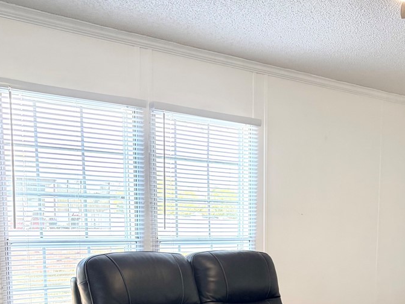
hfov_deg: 30.9
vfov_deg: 22.3
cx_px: 273
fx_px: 725
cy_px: 334
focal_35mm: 62
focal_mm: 5.96
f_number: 1.6
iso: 200
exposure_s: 1/120
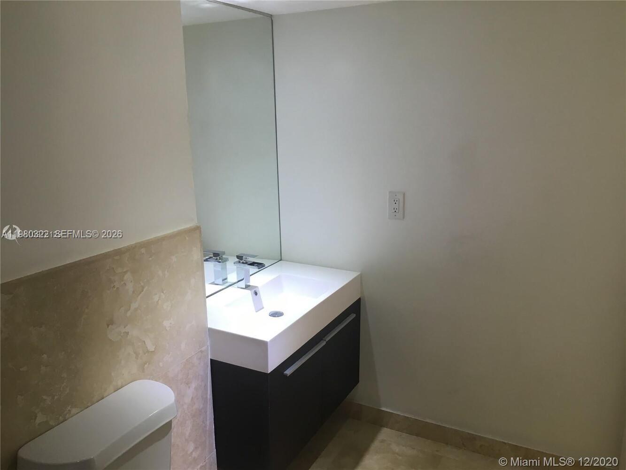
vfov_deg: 48.2
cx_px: 313
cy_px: 235
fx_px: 524
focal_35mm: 29
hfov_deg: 61.7
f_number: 2.2
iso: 50
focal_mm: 4.15
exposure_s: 1/30
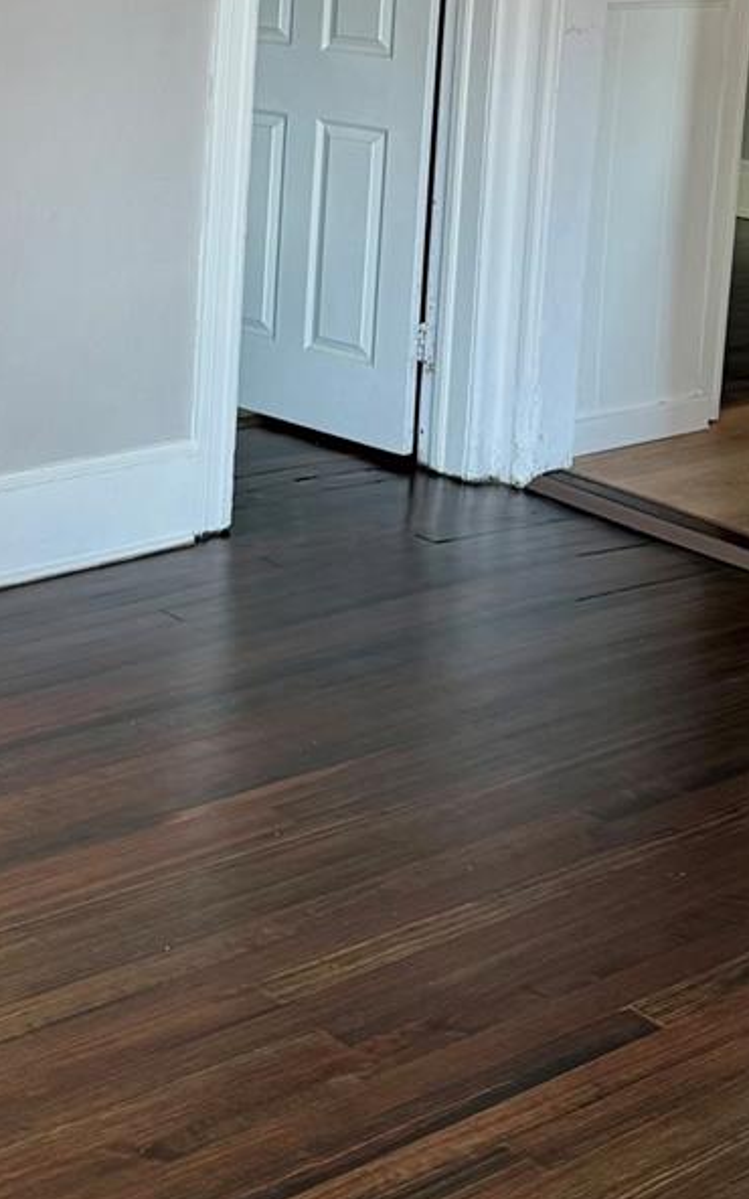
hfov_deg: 18.9
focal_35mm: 66
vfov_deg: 29.7
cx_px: -73
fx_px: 2156
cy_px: 109
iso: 200
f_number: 1.78
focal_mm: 6.76
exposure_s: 1/121
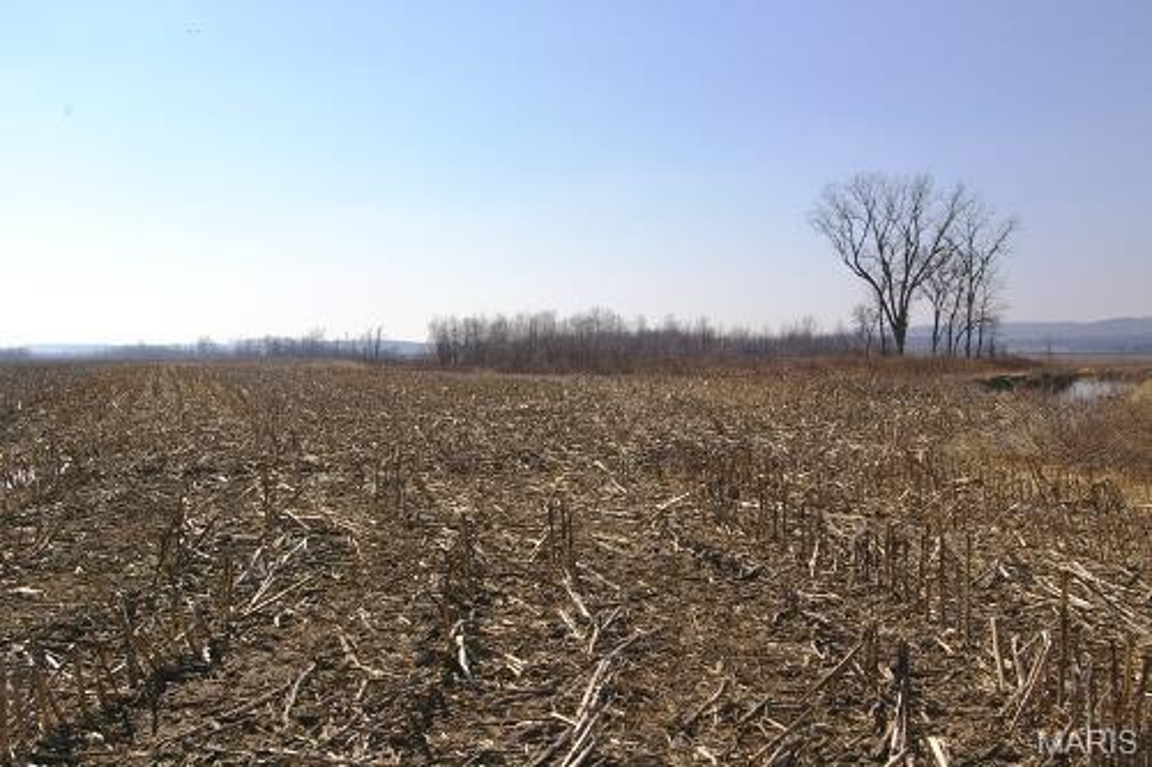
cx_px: 576
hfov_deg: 49.6
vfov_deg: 34.2
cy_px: 384
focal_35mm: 39
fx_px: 1248
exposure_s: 1/350
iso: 200
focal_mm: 26
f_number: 13
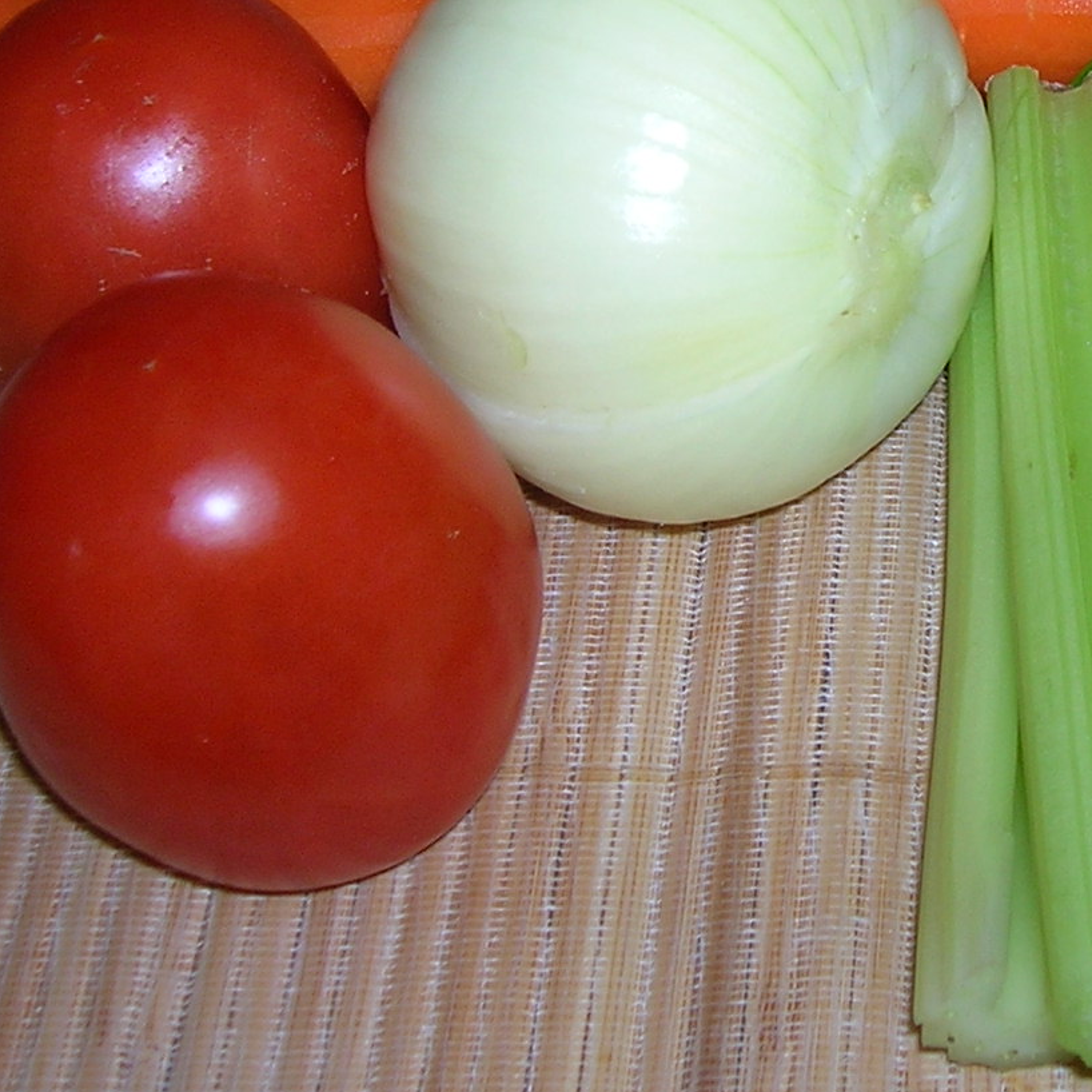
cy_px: 235
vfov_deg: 20.4
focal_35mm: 84
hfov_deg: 20.1
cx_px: 1071
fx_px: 2998
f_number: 2.9
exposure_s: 1/60.1
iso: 50
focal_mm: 5.7
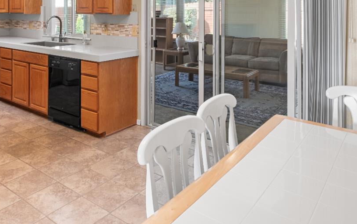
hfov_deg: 62.5
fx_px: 292
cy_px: 16
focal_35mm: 30
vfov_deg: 38.5
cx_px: 147
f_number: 5.6
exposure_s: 1/4
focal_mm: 10.5
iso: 160
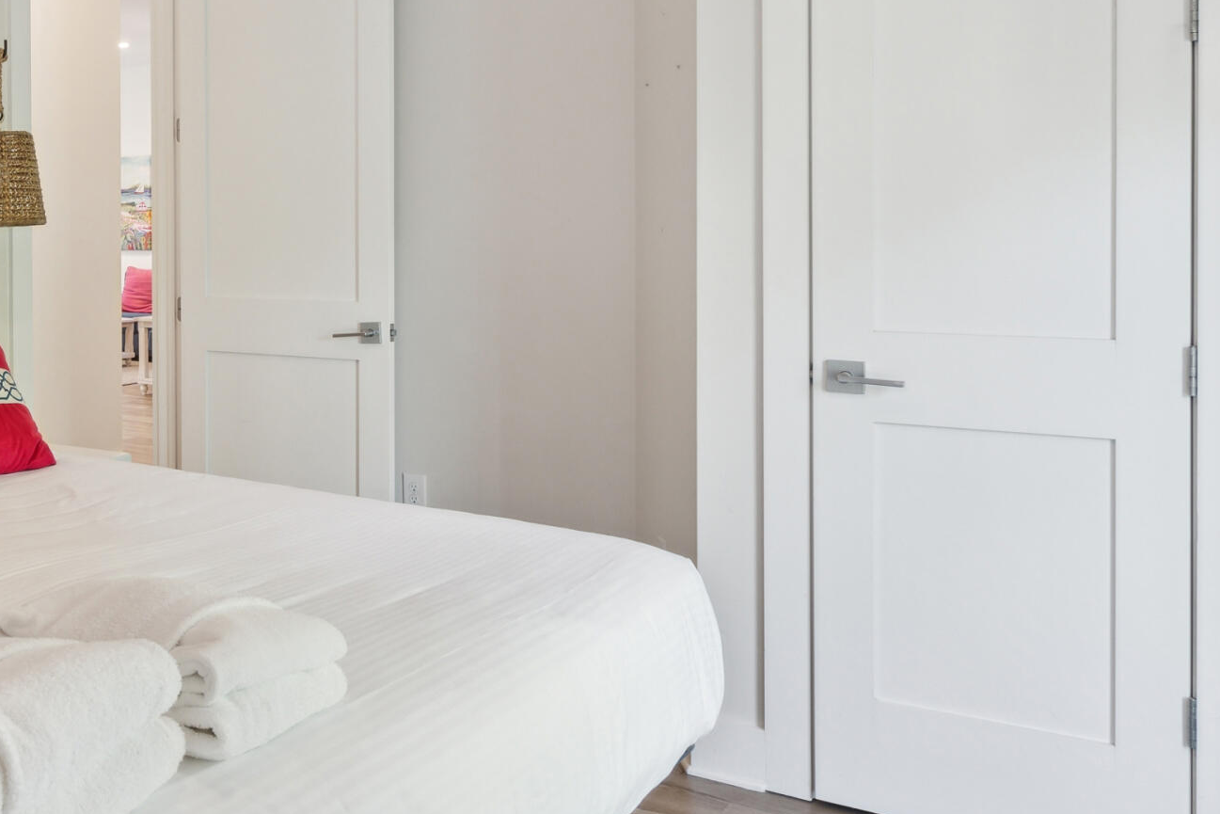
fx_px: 1254
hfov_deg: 45.2
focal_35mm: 37
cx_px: 45
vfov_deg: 35.6
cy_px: 267
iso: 400
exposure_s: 1/8
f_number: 7.1
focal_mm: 16
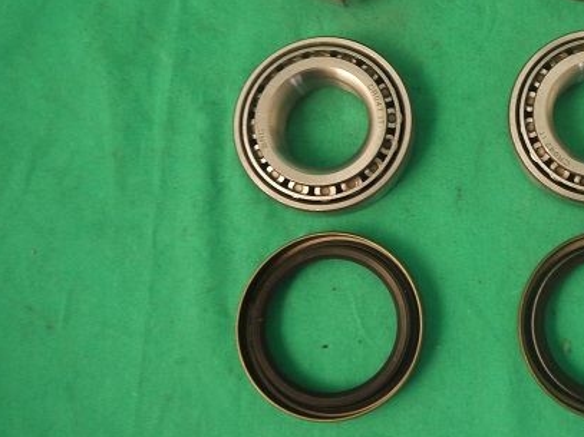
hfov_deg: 32.9
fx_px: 944
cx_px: 508
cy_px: 105
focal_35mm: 56
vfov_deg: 25.7
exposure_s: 1/60
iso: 400
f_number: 3.5
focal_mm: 15
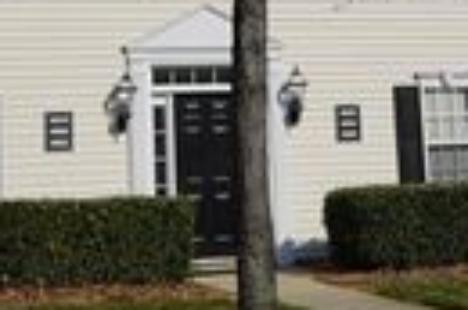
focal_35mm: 104
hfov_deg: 19.7
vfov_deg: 12.7
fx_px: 1349
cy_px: -88
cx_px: 202
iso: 100
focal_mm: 18
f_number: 5
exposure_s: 1/2000
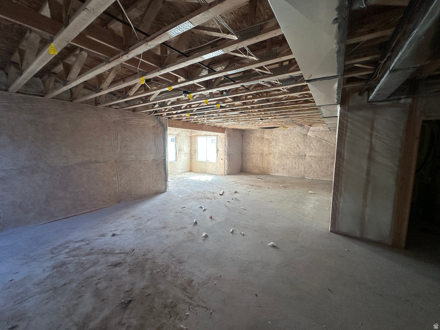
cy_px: 165
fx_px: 178
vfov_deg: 85.7
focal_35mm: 14
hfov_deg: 102.1
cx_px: 220
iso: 125
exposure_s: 1/99
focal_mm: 2.22
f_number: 2.2
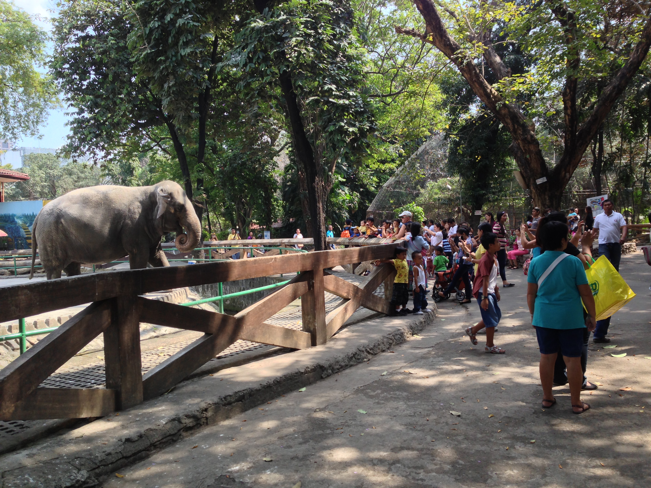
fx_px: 621
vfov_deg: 42.9
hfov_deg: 55.4
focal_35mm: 33
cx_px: 326
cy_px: 244
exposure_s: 1/258
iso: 50
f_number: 2.4
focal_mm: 4.13
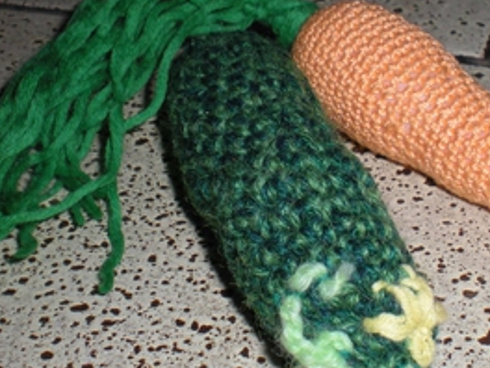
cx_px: 345
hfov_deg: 25.8
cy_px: 182
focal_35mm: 75
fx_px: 1062
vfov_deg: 19.6
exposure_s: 1/60
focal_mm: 7.4
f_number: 4.9
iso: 64
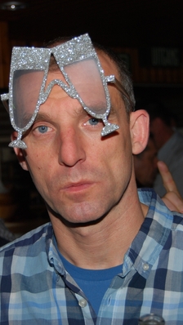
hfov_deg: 13.4
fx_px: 776
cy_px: 163
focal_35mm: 90
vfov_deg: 23.7
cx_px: 39
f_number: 5
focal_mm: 38
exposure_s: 1/60
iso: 200
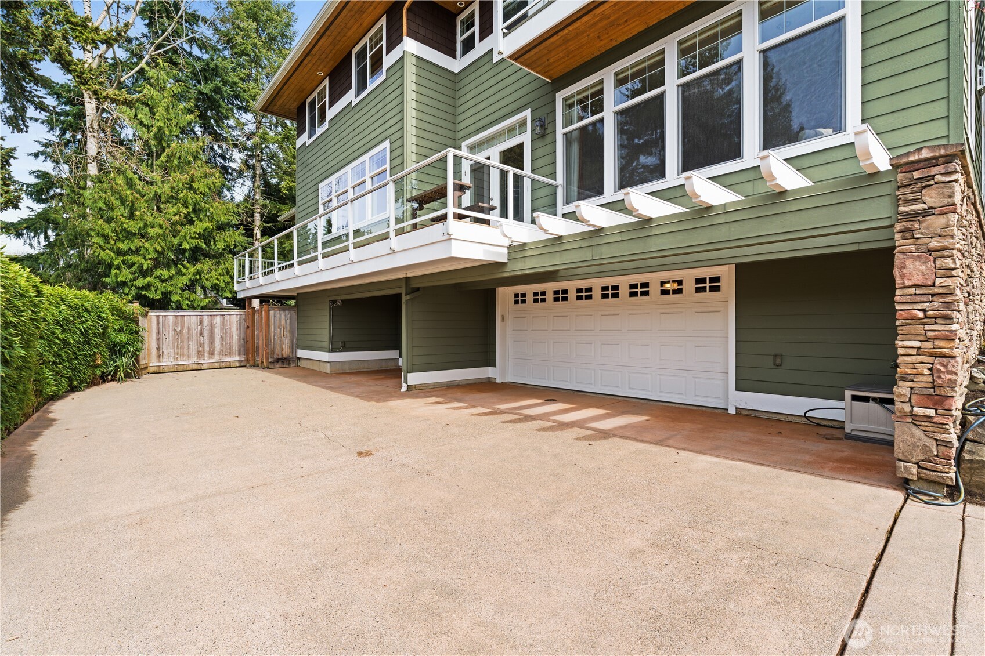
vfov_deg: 73.7
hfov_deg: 96.7
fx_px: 438
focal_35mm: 16
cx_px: 492
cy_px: 328
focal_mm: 16
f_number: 9
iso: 160
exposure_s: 1/60
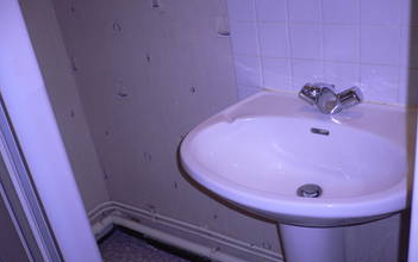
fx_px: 433
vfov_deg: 33.6
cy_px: 142
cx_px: 213
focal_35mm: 38
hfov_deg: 51.5
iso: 100
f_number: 2.8
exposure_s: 1/60
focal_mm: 5.8
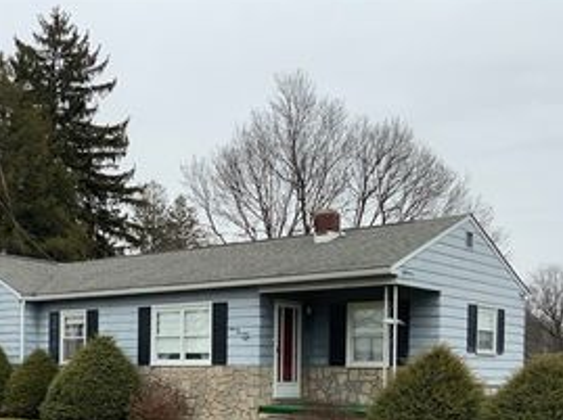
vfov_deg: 26.1
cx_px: 184
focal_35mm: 54
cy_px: 379
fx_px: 877
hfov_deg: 35.2
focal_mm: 3
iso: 16
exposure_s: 1/461
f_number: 1.8
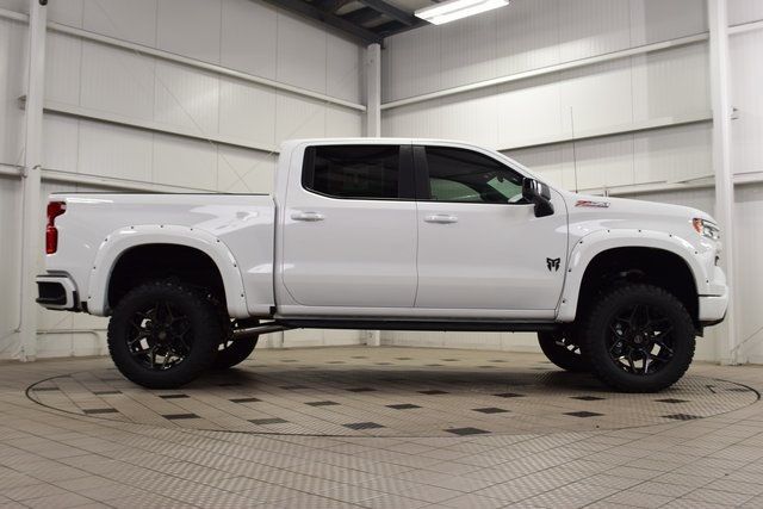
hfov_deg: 53.1
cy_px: 254
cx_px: 382
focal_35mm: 36
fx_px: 763
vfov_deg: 36.9
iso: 500
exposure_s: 1/30
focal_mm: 24
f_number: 7.1
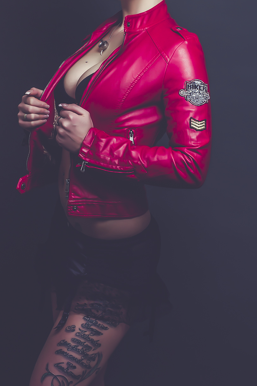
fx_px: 1051
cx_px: 100
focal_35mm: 98
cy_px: 145
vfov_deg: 20.8
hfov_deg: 13.9
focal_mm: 50
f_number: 11
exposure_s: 1/500
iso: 200
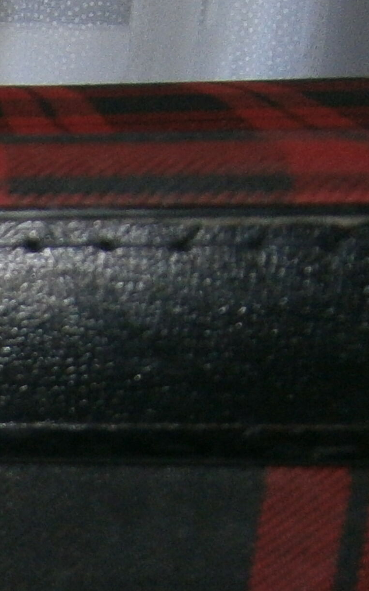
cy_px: 682
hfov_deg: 11.7
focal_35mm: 97
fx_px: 1561
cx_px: -435
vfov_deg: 20.3
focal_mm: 4.7
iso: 125
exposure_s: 1/30
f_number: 2.8
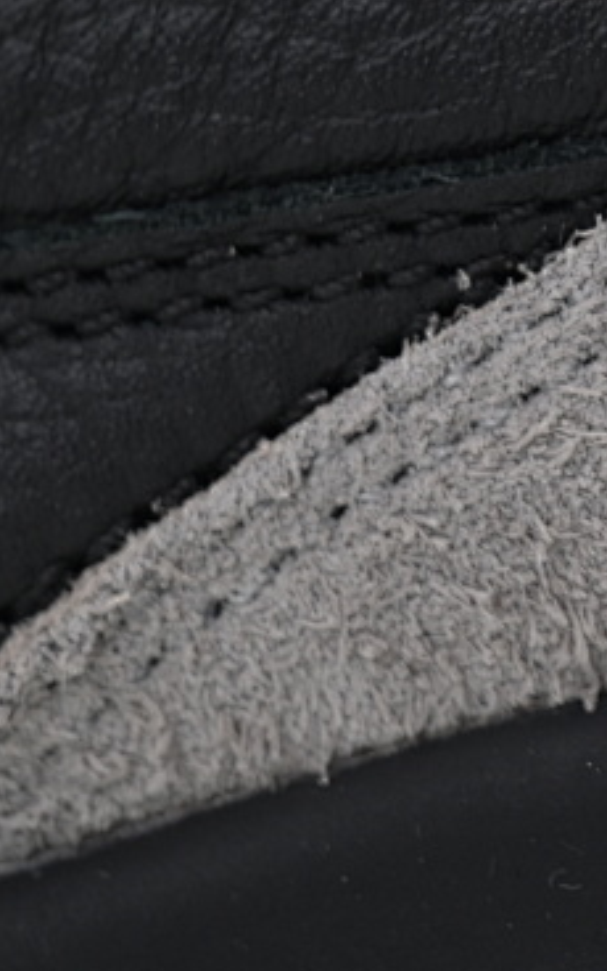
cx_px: 1230
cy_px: 124
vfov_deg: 6.9
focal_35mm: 302
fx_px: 7993
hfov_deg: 4.3
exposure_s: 1/100
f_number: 10
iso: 400
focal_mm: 101
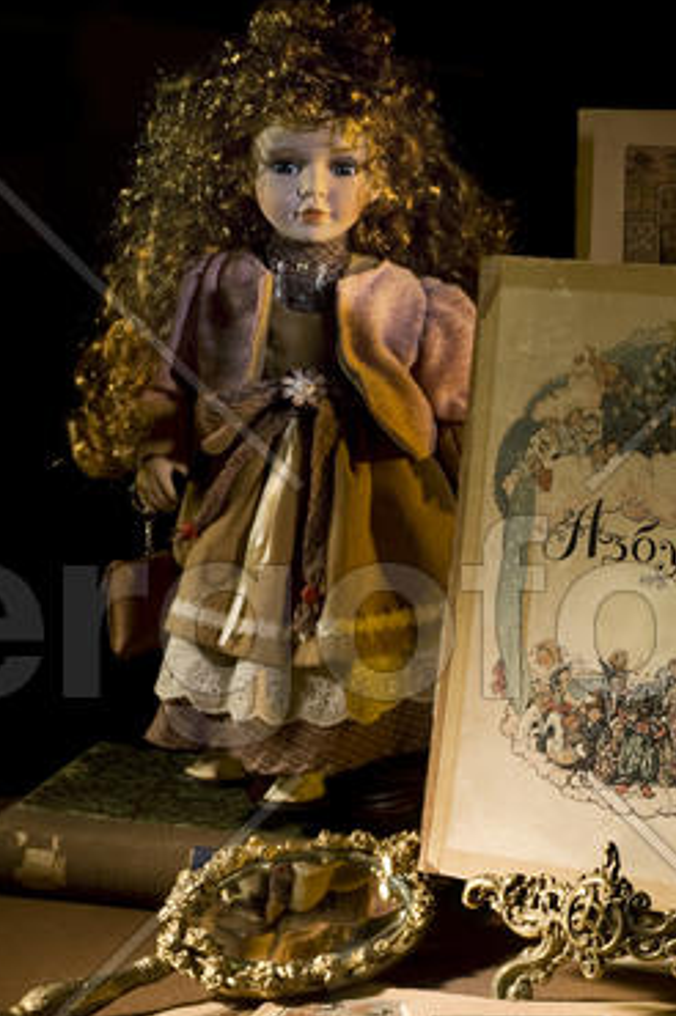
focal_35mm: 141
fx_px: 3979
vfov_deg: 14.5
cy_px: 632
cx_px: 442
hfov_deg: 9.7
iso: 200
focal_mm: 90
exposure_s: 1
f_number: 22
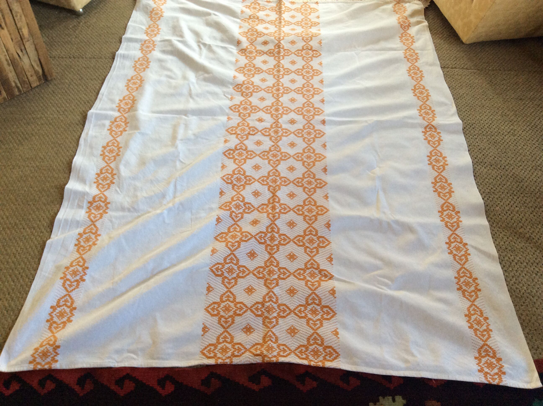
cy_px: 203
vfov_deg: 44.1
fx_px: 501
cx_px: 272
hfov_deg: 56.9
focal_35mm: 32
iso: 80
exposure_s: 1/25
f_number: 2.4
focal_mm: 3.3
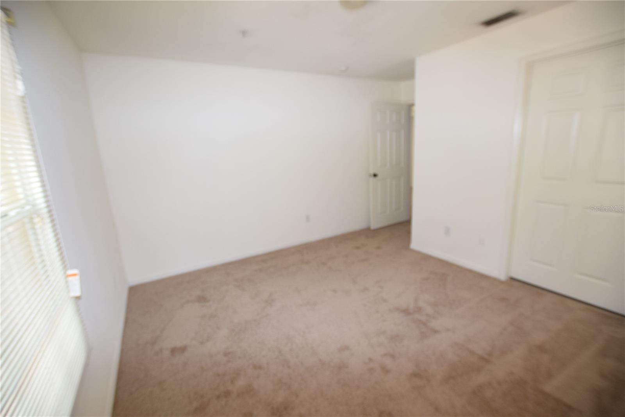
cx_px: 312
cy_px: 208
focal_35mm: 15
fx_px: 260
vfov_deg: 77.3
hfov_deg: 100.4
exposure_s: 1/80
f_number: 4.5
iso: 800
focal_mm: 10
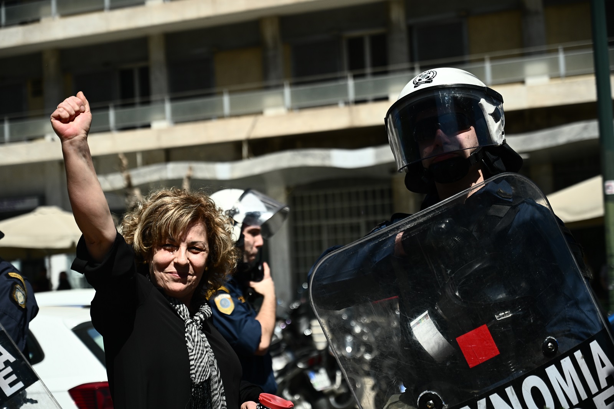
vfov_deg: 20.9
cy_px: 204
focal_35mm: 65
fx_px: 1108
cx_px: 307
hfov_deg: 31.0
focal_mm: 65
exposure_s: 1/4000
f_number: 4
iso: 250
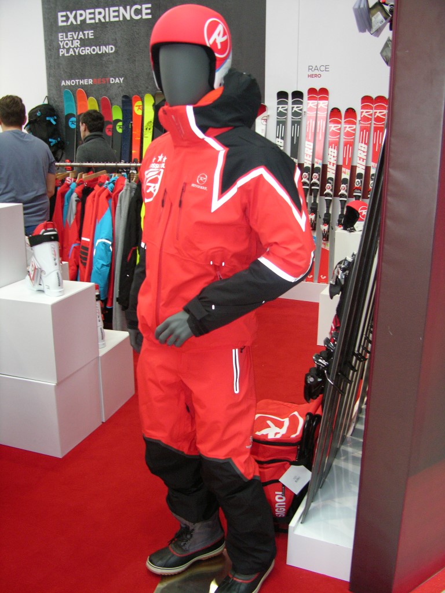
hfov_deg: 40.7
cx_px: 222
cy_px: 296
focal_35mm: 35
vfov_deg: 52.6
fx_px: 600
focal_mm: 8.9
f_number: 2.8
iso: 200
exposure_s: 1/60.1
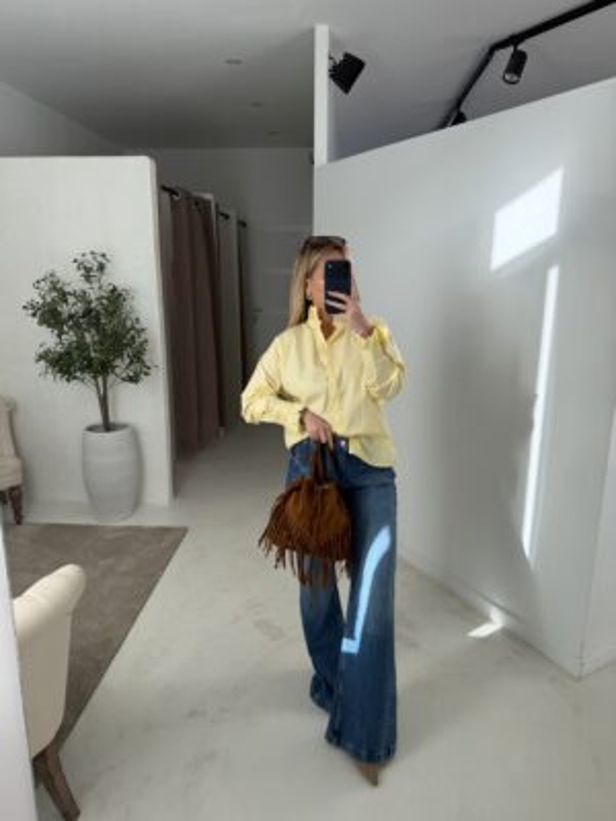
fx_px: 569
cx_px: 308
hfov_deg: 56.8
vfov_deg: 71.6
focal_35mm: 24
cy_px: 410
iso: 100
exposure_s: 1/456
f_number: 1.78
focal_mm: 6.76
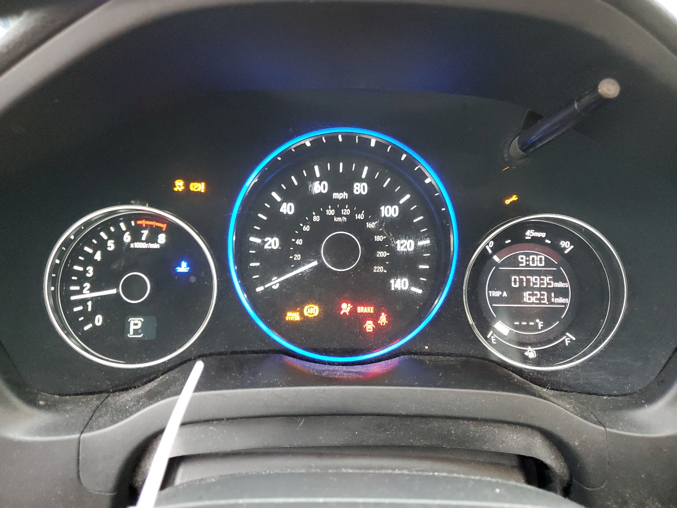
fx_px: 508
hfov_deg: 67.3
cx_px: 338
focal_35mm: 26
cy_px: 254
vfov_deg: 53.1
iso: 402
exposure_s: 1/50
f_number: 1.5
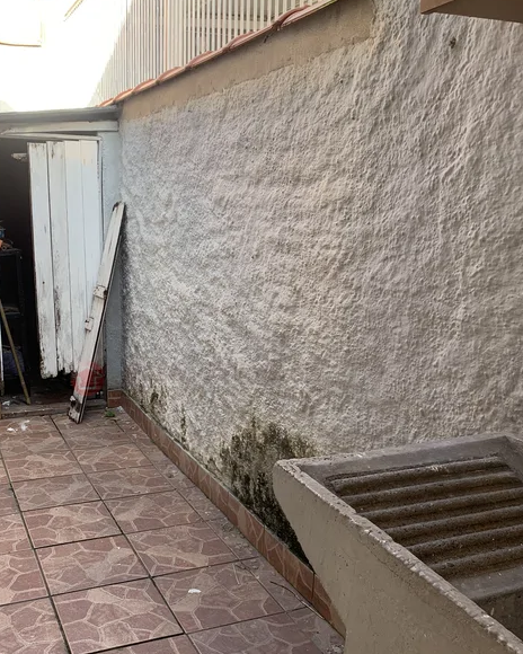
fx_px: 677
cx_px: 204
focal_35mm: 35
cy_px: 380
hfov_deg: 42.0
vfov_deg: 51.3
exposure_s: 1/121
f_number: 1.8
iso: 40
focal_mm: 4.25
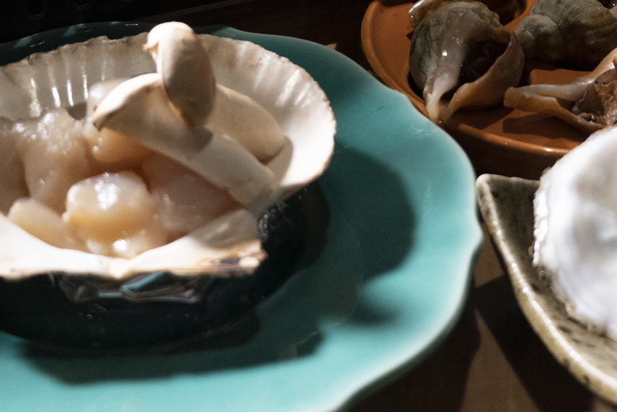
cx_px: 434
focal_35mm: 85
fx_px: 1457
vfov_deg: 15.6
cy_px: -46
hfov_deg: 23.7
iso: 1600
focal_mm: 24
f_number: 4
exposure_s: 1/160
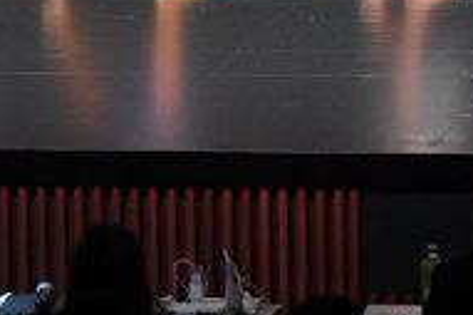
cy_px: -265
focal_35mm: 597
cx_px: 598
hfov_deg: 3.4
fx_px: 7837
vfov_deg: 2.3
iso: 5000
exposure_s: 1/400
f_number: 5.6
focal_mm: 98
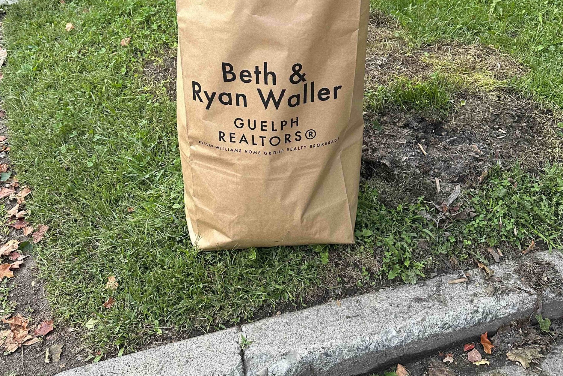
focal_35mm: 34
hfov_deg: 55.8
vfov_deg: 38.3
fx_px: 532
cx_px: 285
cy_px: 117
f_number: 1.78
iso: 250
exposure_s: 1/121
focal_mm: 6.86
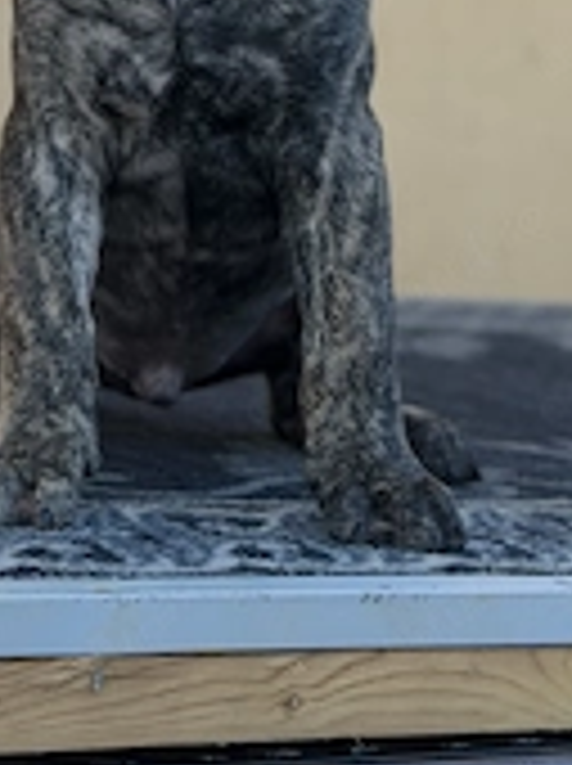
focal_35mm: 113
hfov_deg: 12.9
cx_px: -14
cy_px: 45
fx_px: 2496
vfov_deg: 17.1
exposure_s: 1/345
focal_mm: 6.76
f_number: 1.78
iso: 64
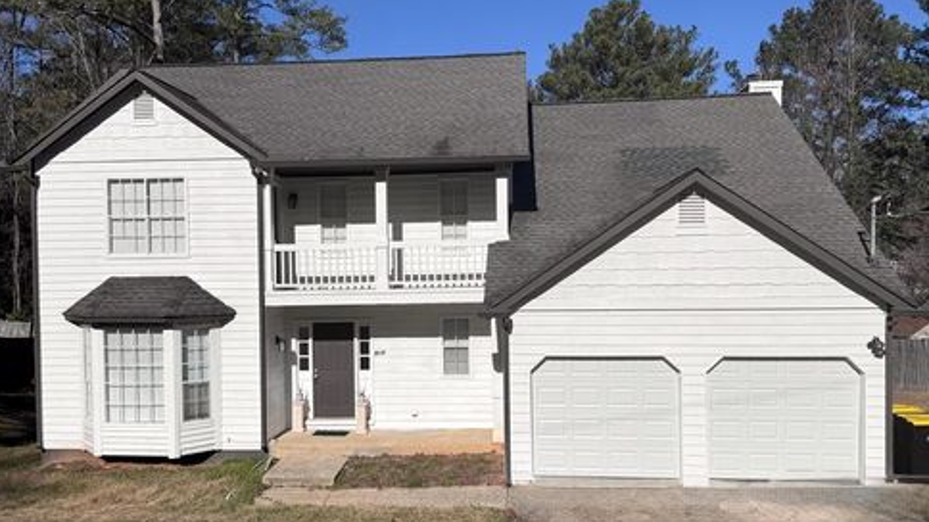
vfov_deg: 42.9
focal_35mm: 27
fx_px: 665
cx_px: 457
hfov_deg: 69.9
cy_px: 262
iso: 64
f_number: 1.78
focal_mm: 6.76
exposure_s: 1/12346
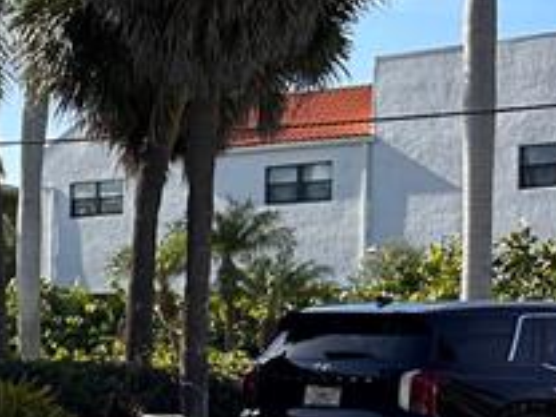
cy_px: 361
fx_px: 1895
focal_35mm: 118
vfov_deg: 12.5
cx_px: -730
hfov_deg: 13.1
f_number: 1.78
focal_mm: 6.86
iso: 80
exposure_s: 1/3861
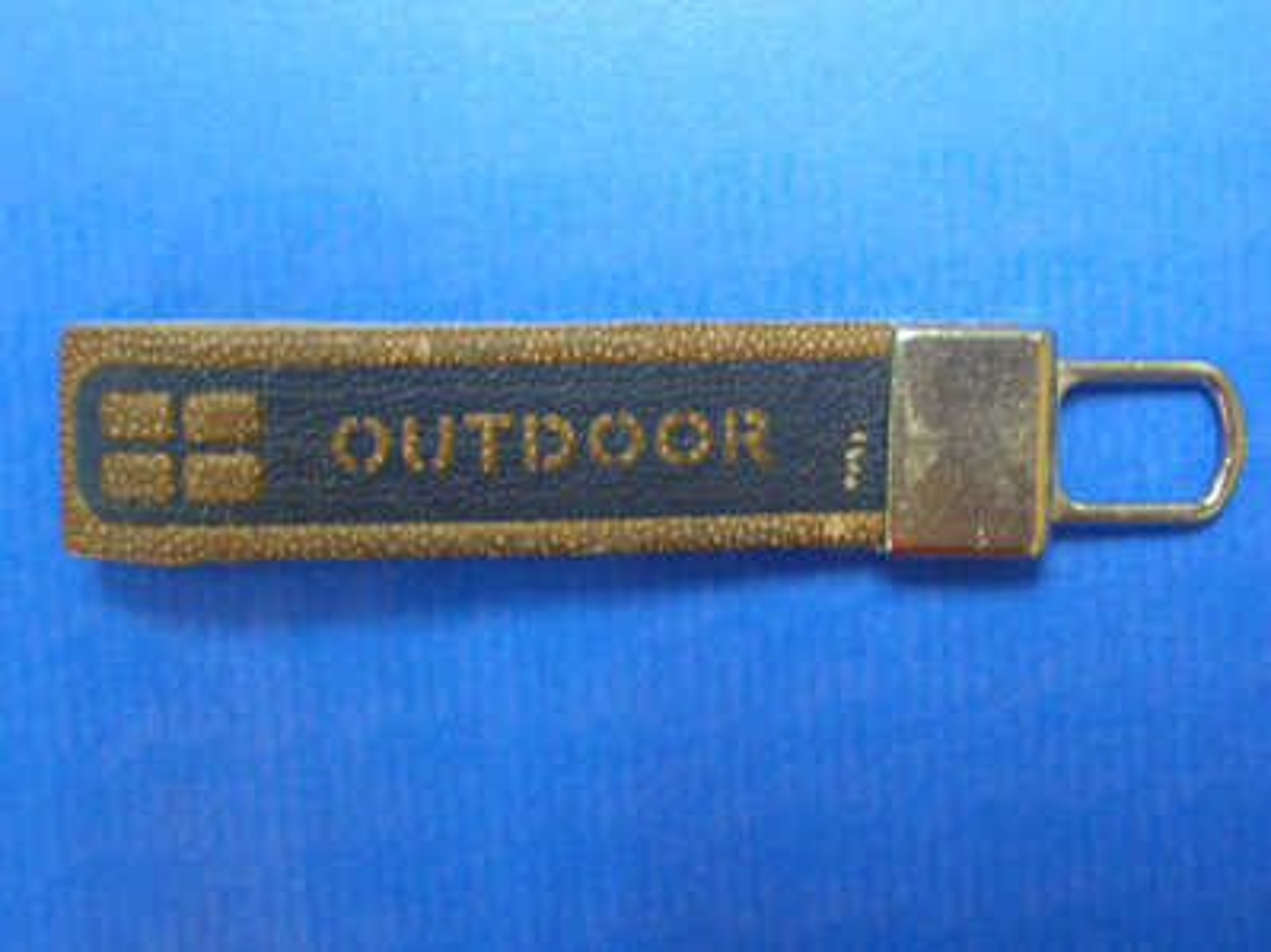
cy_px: 476
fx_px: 2276
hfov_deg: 31.2
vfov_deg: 23.6
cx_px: 636
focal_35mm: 62
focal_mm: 10.2
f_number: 3.5
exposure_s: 1/13
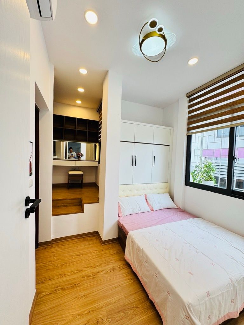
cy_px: 162
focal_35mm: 14
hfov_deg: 85.7
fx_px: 132
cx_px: 122
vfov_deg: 102.1
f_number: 2.2
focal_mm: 2.22
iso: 50
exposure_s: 1/100
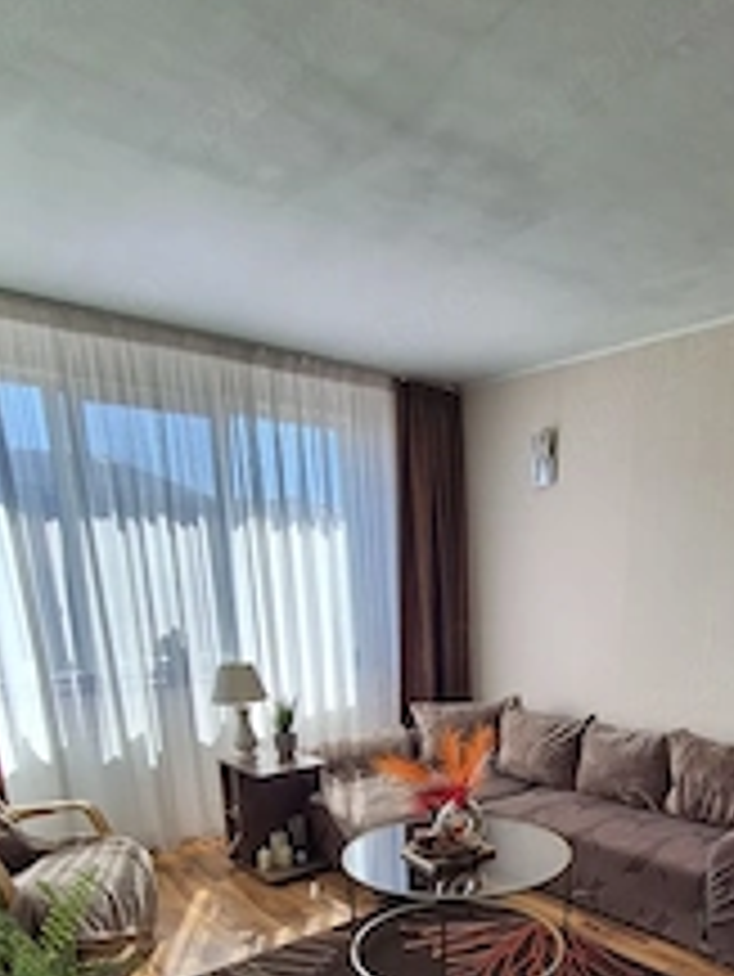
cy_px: 801
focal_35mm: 24
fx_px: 678
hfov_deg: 55.6
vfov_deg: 64.3
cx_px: 491
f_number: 2.2
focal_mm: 2.2
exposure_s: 1/213
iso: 50
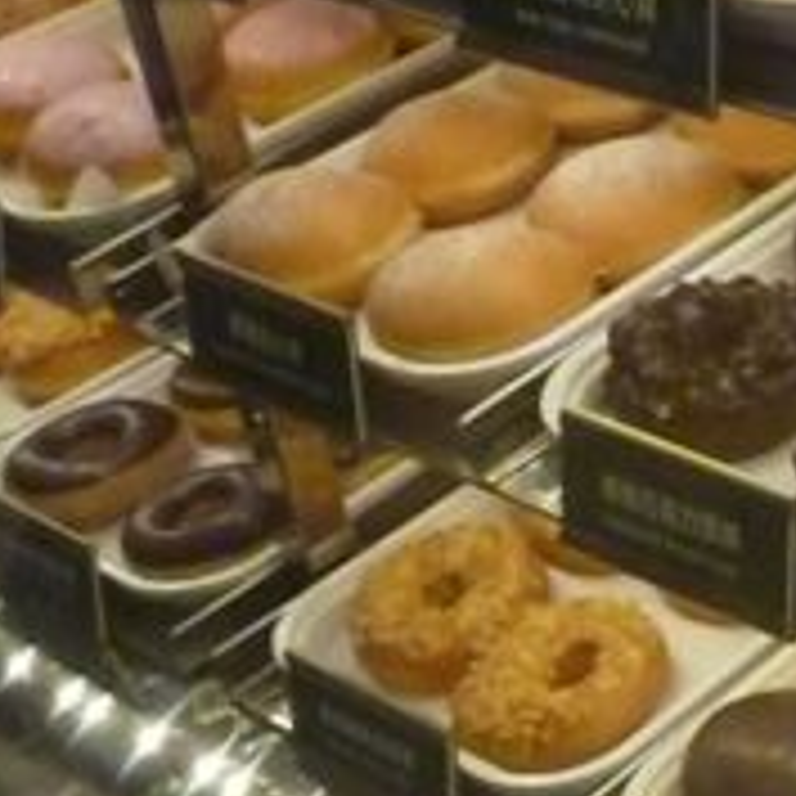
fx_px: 2185
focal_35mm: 84
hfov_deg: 18.0
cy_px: 517
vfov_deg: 20.6
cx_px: 1250
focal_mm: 5
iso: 1600
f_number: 3.3
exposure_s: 1/500
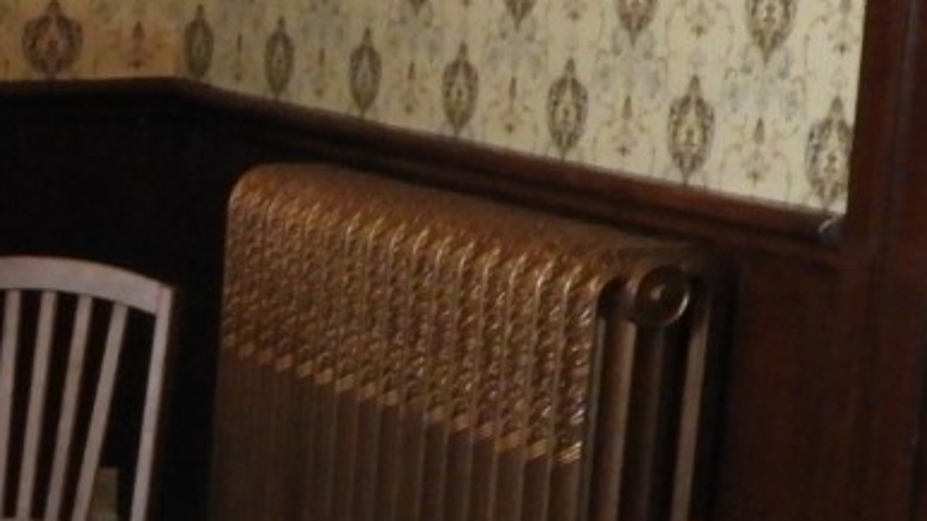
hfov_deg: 15.3
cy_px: 915
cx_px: -257
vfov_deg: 8.7
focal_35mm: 134
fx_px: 3293
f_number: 3.6
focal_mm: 5.9
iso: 800
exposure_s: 1/8
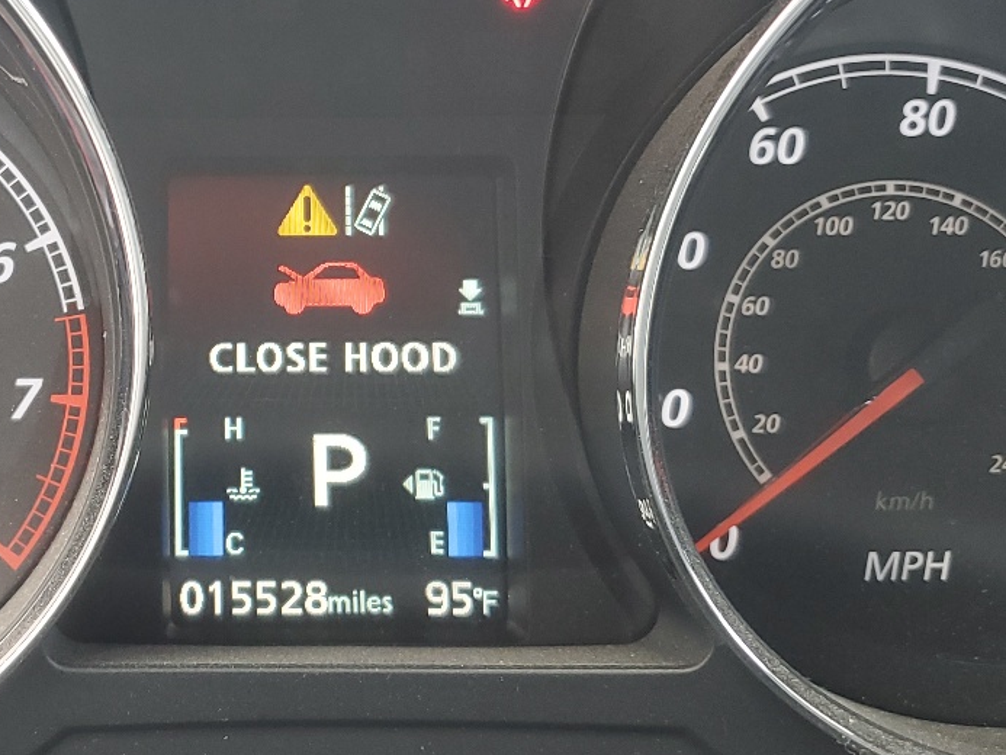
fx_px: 1744
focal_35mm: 60
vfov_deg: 24.2
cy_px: 216
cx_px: 164
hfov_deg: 31.1
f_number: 1.5
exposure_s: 1/60.2
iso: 68
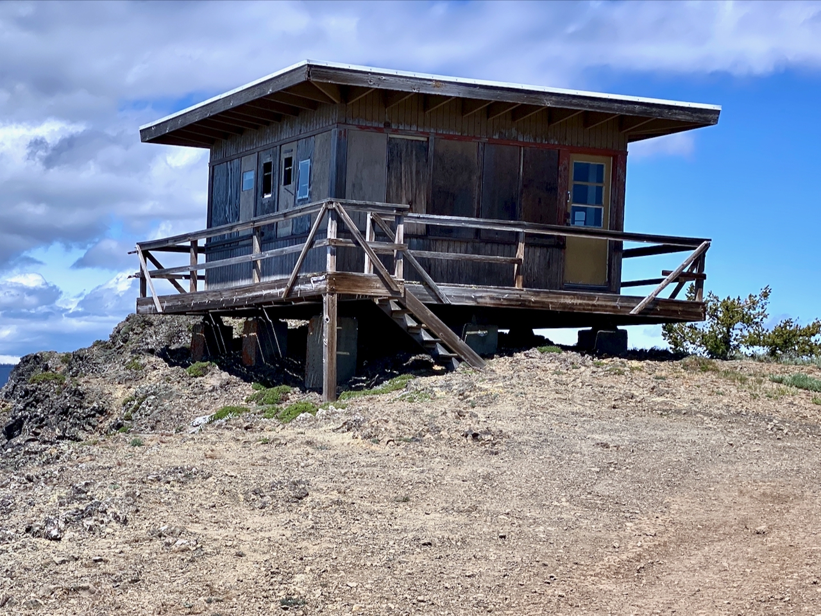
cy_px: 308
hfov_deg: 36.8
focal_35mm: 52
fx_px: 1234
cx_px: 410
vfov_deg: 28.1
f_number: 2
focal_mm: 6
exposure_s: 1/2179
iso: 20
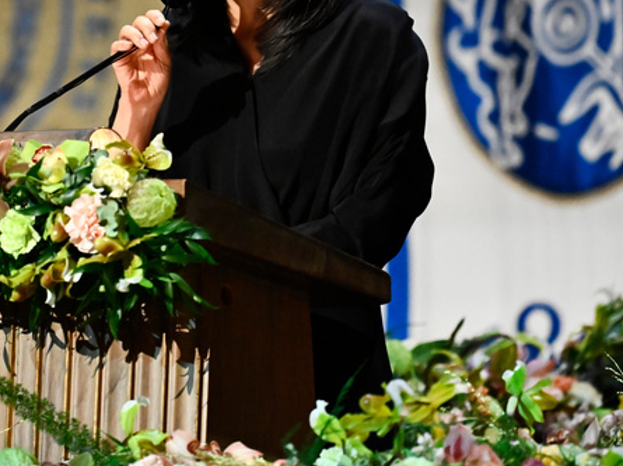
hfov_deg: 2.2
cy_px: 47
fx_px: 15933
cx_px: 115
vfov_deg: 1.7
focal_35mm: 886
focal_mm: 400
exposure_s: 1/250
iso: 4000
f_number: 2.8
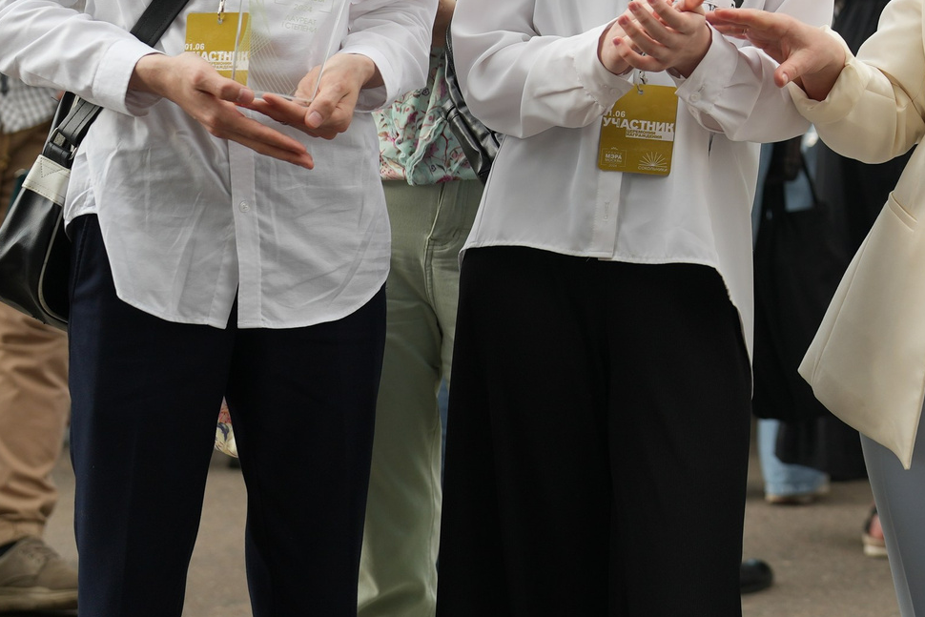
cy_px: -13
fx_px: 3392
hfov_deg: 14.9
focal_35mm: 132
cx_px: 1148
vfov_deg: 10.3
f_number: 2.5
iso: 160
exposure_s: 1/320
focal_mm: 50
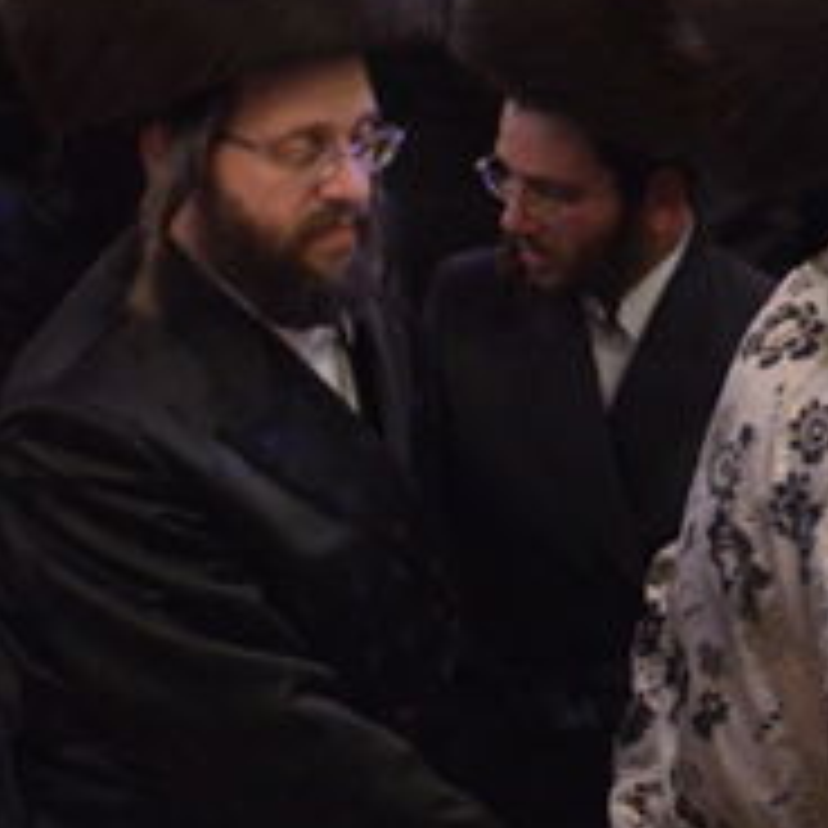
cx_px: 1143
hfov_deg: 8.3
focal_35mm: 208
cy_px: 394
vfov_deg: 8.4
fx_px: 5629
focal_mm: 44
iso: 3200
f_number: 2.8
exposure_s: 1/100
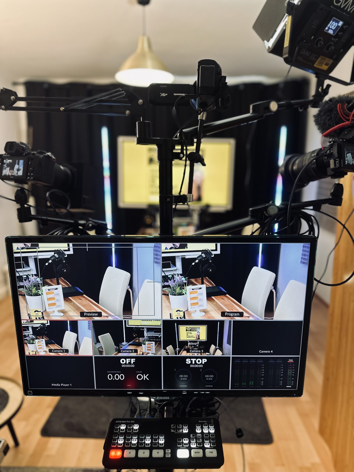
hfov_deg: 56.8
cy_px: 236
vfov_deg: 71.6
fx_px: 327
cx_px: 177
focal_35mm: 24
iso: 160
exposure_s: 1/97
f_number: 1.78
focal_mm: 6.86
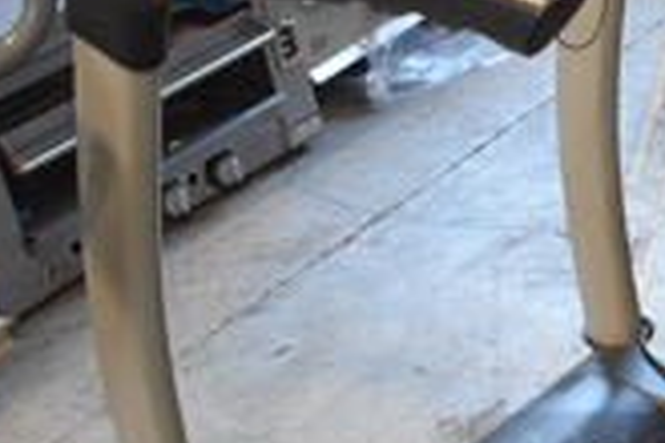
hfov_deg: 18.6
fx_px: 1847
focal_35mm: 100
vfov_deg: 13.7
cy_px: 286
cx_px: 919
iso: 1800
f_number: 3.5
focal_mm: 18
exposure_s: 1/125
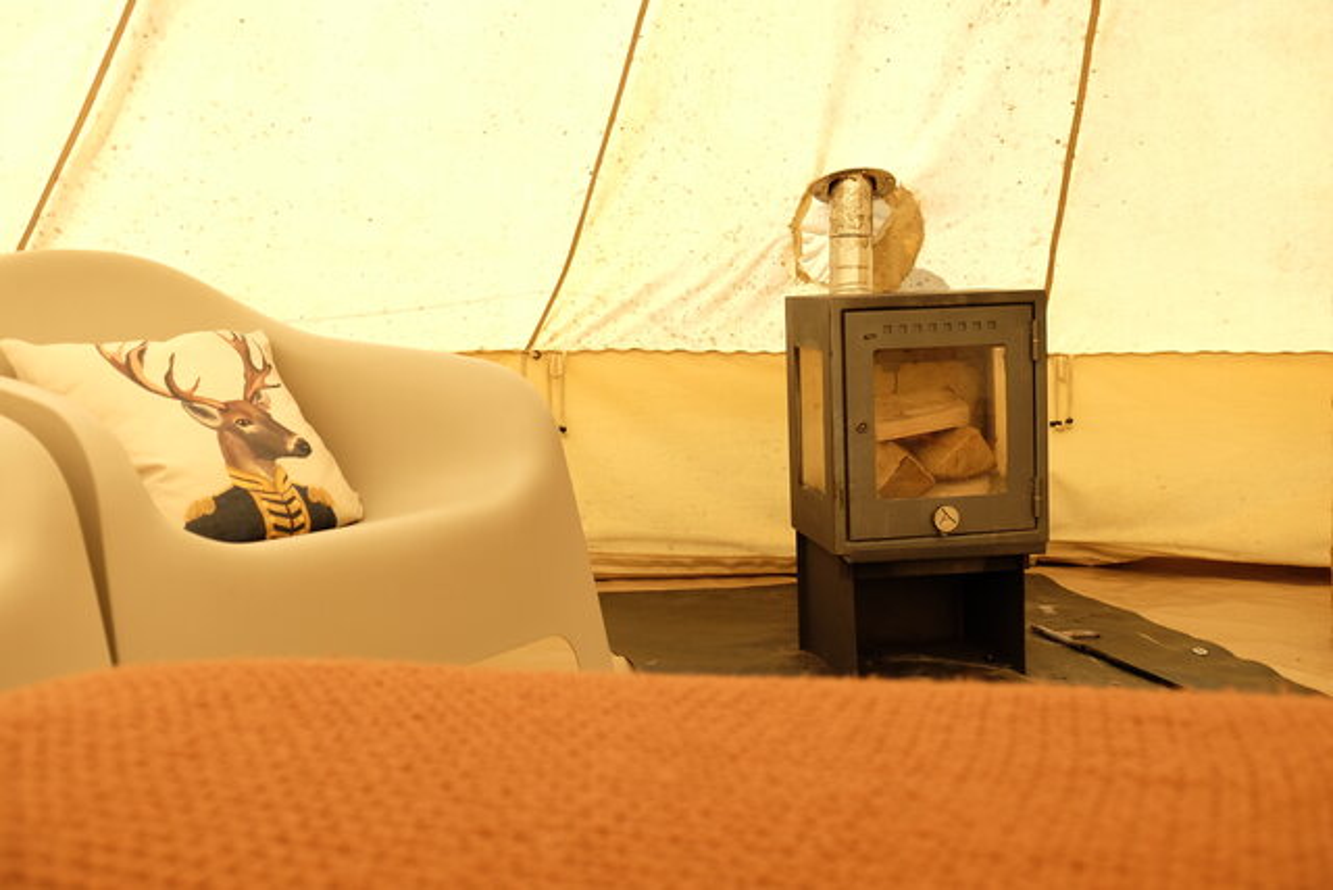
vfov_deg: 33.4
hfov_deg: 48.4
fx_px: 1481
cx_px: 666
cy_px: 445
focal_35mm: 40
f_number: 4.2
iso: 200
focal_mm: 26.6
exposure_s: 1/150
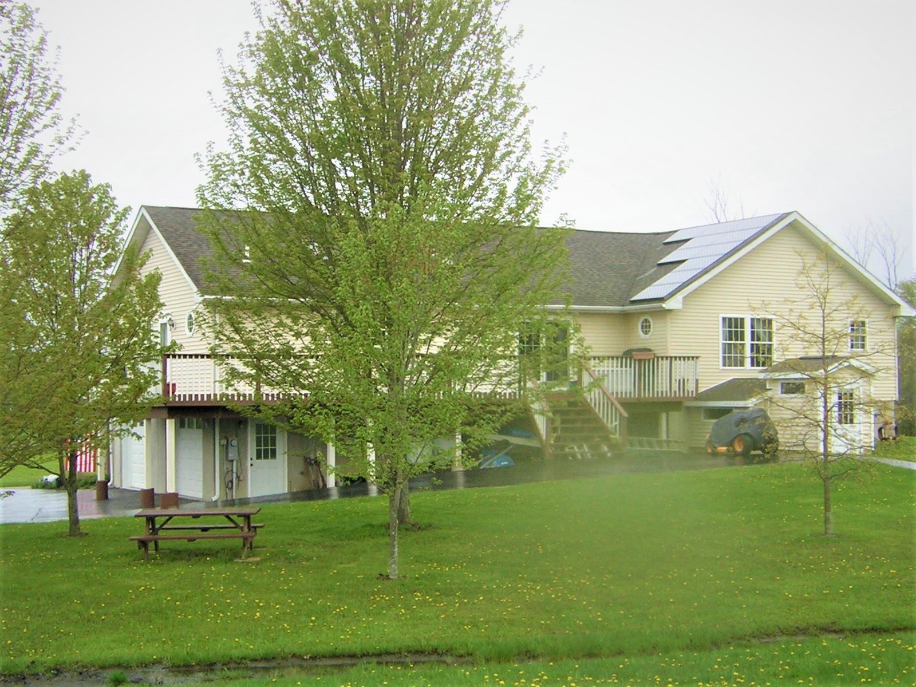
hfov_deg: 35.5
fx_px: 1429
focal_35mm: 54
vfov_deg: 27.0
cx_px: 458
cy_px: 344
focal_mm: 7.1
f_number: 6.4
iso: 50
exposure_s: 1/137
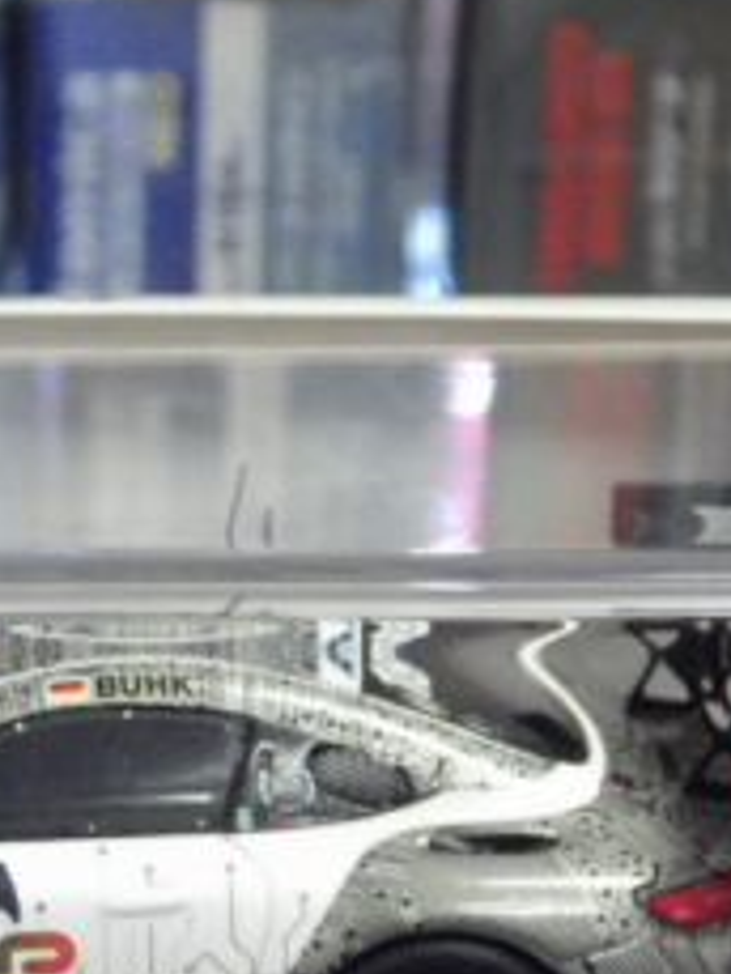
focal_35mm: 165
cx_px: -183
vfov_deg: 11.9
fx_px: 4642
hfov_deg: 8.9
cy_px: 889
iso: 800
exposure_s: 1/40
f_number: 4
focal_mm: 10.7
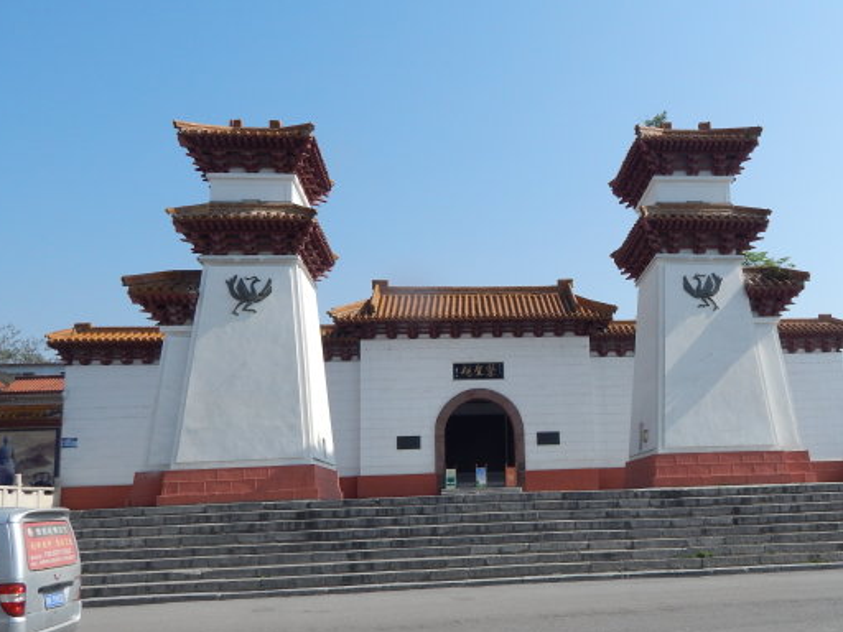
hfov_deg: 57.4
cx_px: 543
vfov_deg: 45.1
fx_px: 755
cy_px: 394
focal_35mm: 31
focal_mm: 4
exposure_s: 1/640
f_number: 6
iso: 125
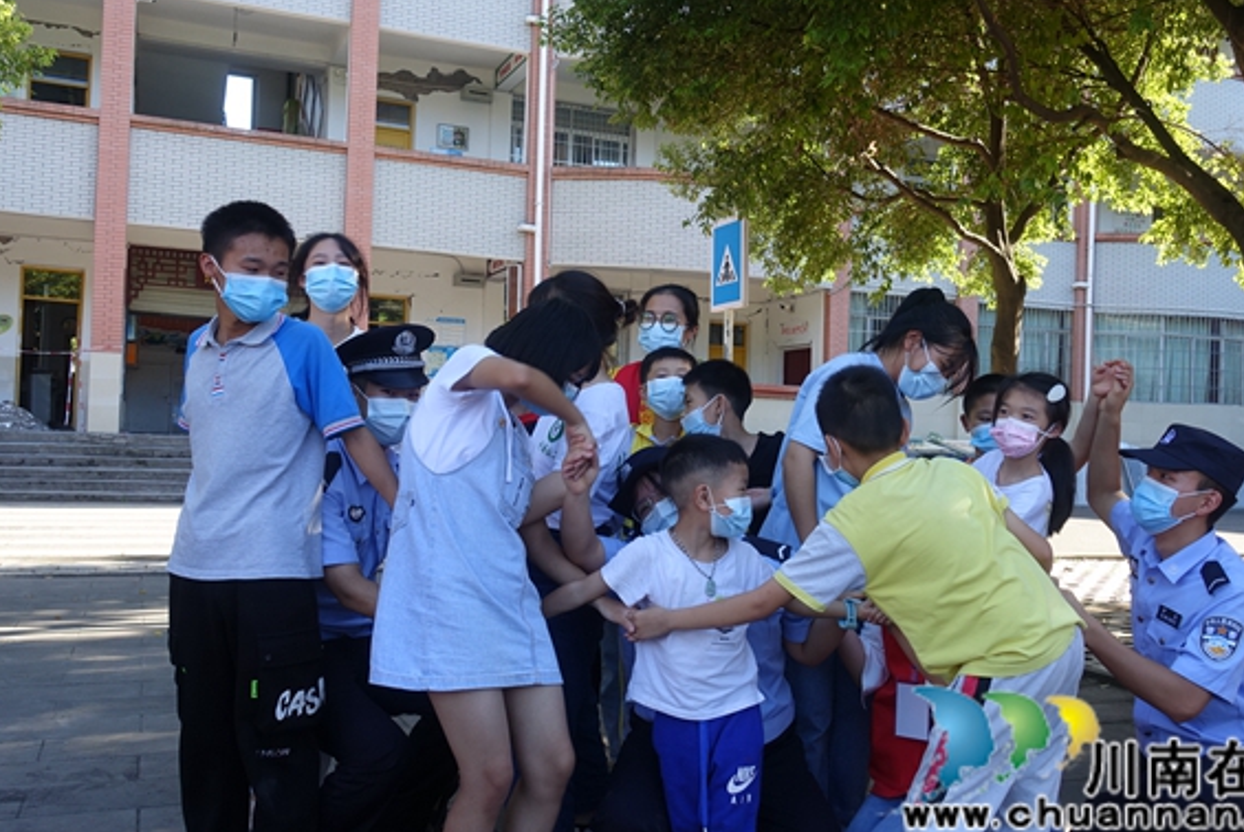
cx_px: 680
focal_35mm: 34
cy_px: 423
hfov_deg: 55.7
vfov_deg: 39.0
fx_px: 1176
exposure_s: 1/80
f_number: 5
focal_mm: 11.12
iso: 125
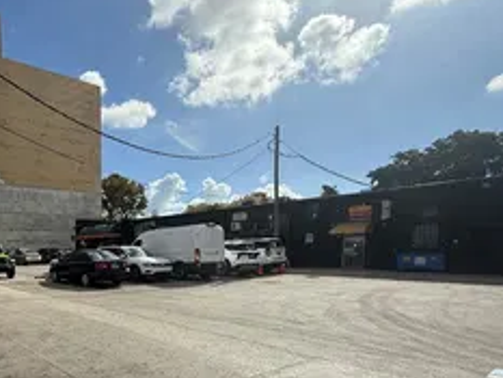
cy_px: 279
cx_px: 95
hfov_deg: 64.7
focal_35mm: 24
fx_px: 349
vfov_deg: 54.5
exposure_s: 1/3125
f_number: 2.2
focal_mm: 2.22
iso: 50
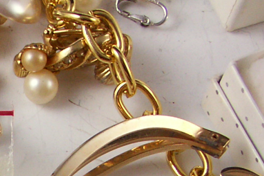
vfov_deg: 9.5
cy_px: 388
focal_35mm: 131
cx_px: -122
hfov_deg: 14.7
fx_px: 960
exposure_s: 1/60
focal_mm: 8.11
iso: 100
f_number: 3.5
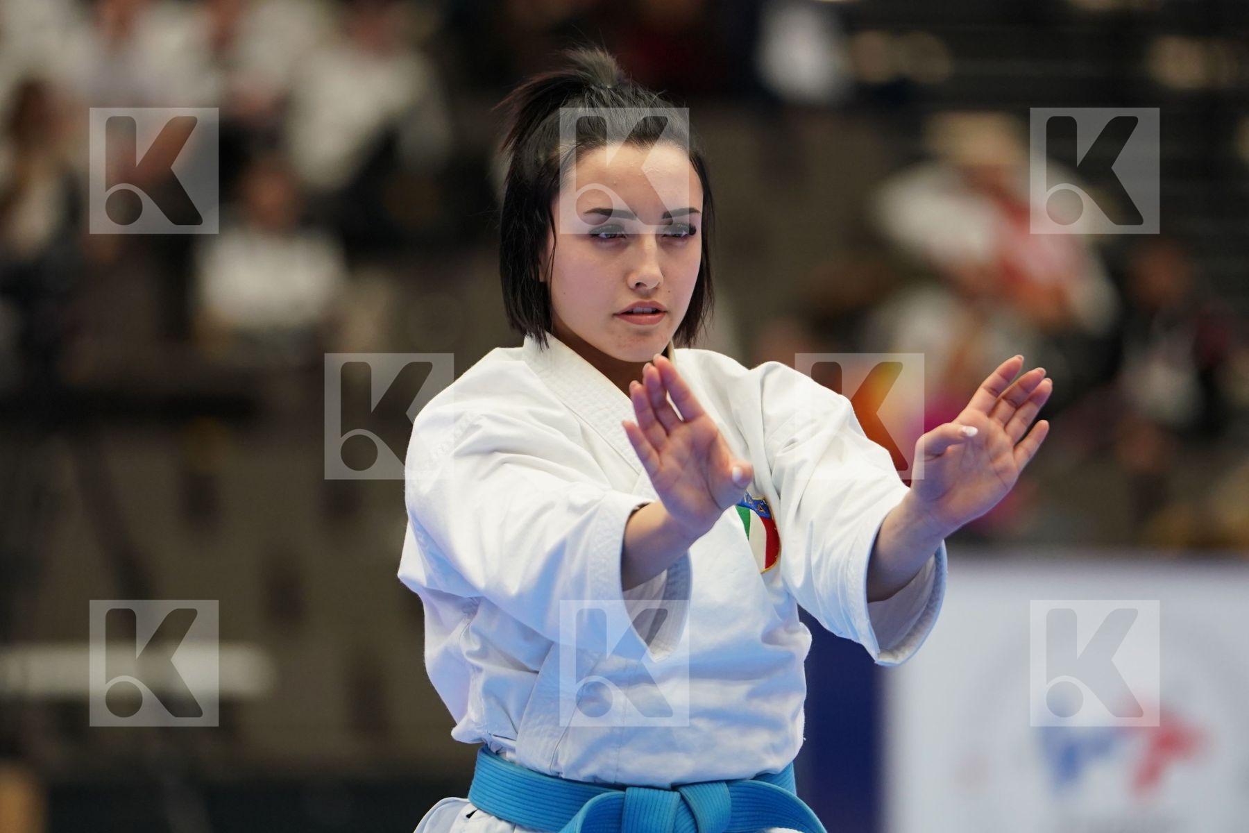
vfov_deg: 4.6
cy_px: 416
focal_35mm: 300
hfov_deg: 6.9
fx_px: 10408
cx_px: 624
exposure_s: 1/500
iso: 1250
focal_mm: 200
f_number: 2.8
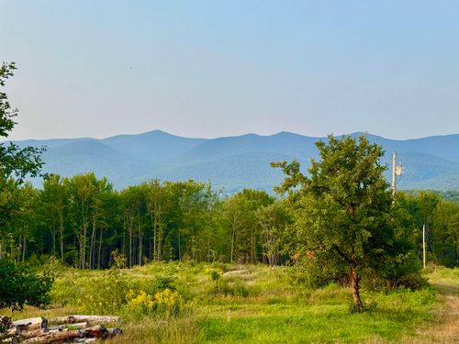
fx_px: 636
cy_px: 172
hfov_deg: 39.7
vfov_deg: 30.3
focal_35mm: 48
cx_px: 230
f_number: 1.78
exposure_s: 1/1353
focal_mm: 6.76
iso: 64
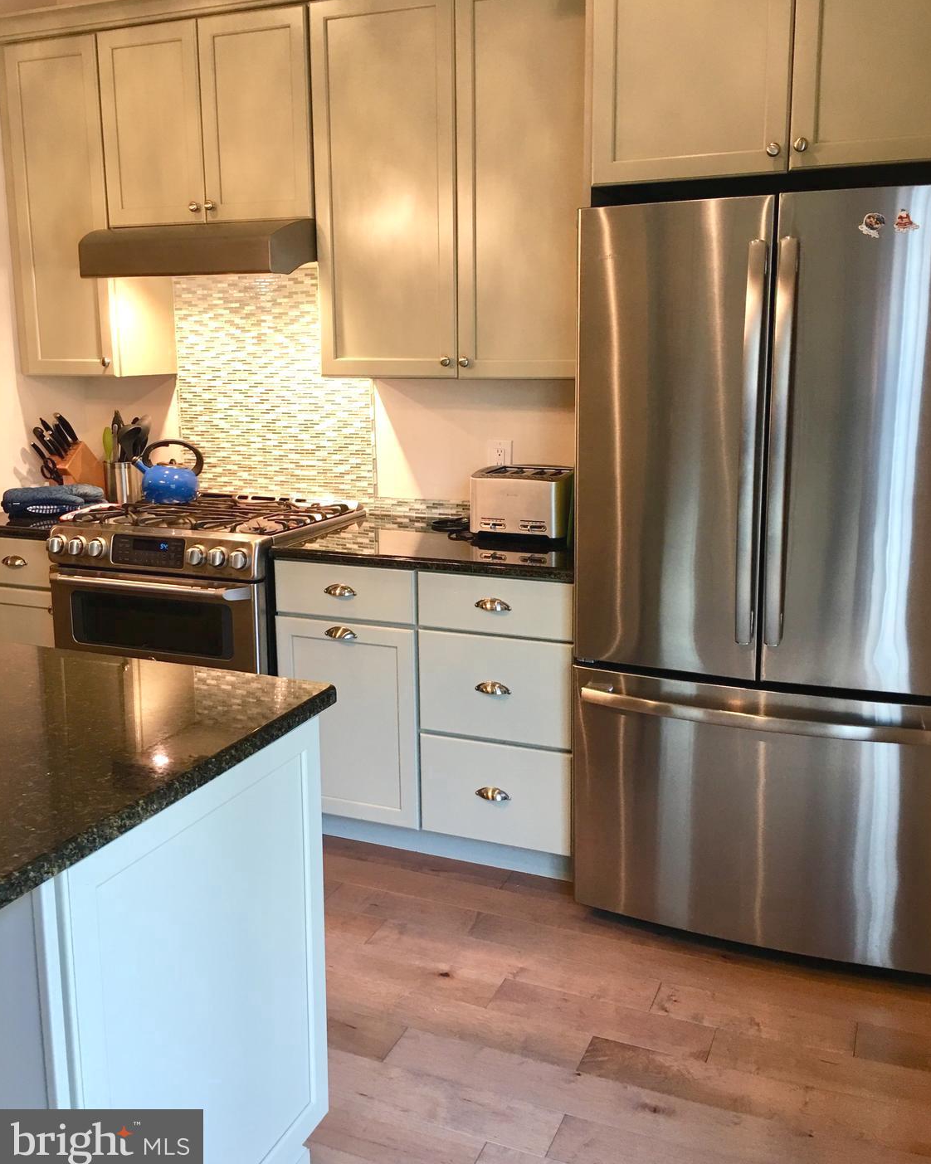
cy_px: 540
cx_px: 474
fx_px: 1068
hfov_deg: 47.1
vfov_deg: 57.1
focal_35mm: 31
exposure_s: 1/15
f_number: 2.2
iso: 40
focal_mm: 4.15
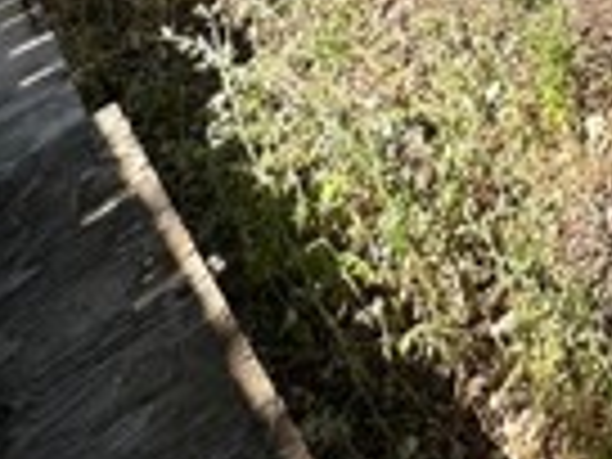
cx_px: 765
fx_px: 1167
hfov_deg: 25.8
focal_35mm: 66
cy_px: -558
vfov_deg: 15.5
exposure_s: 1/917
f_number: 2.2
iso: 40
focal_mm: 2.22
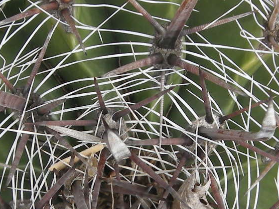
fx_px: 1217
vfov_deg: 9.8
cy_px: 146
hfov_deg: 13.1
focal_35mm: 151
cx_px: 148
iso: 64
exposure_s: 1/140
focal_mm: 7.5
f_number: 3.8
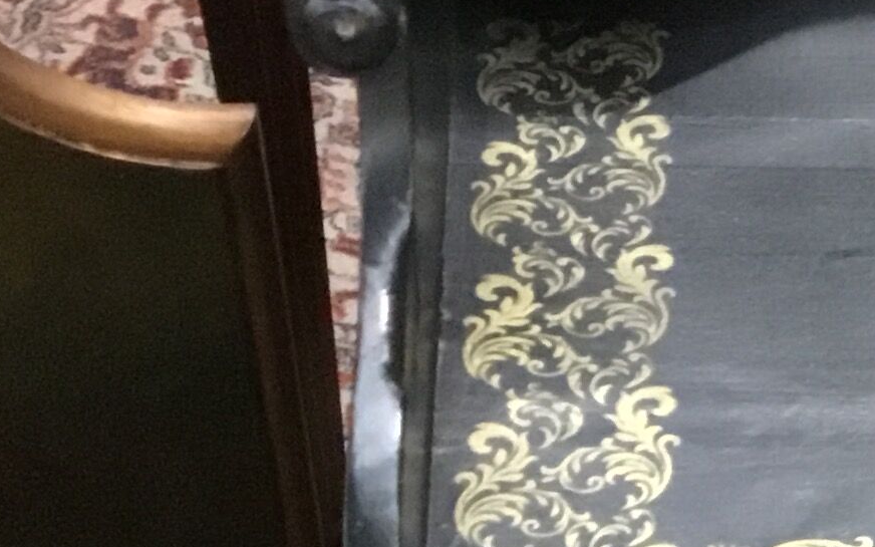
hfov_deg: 14.9
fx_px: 2933
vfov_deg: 10.5
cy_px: 594
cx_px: 1534
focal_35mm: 123
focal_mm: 3.3
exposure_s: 1/17
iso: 320
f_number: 2.4
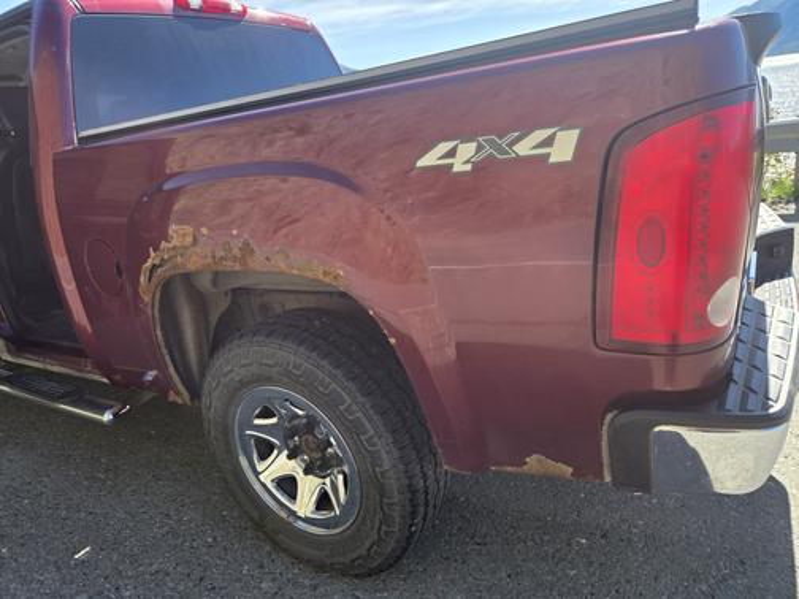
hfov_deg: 73.9
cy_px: 300
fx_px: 531
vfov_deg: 58.9
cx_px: 400
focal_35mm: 23
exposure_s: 1/2054
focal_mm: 5.4
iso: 80
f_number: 1.8
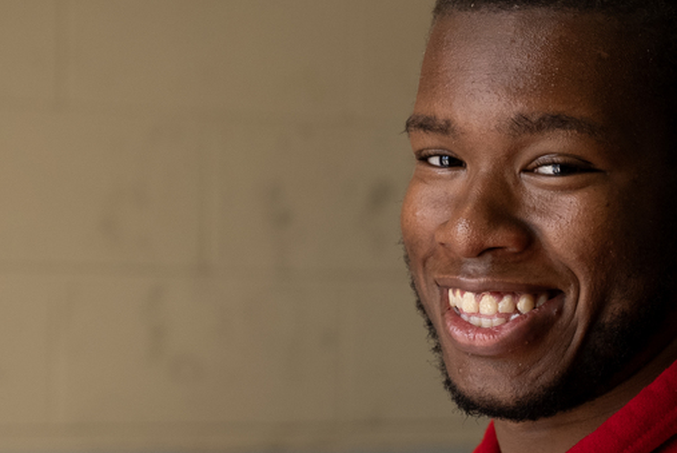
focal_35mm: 101
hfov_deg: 20.2
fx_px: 1901
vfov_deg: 13.6
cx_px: 393
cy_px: 297
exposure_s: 1/640
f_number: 3.5
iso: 500
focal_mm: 50
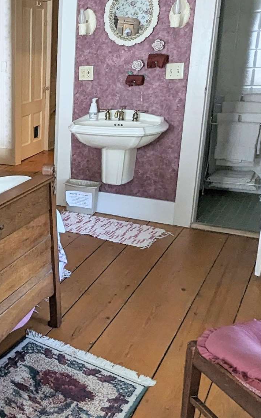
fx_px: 421
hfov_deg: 27.4
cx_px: -97
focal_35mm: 37
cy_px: 178
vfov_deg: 52.6
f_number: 2.2
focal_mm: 1.95
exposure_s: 1/40.5
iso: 202
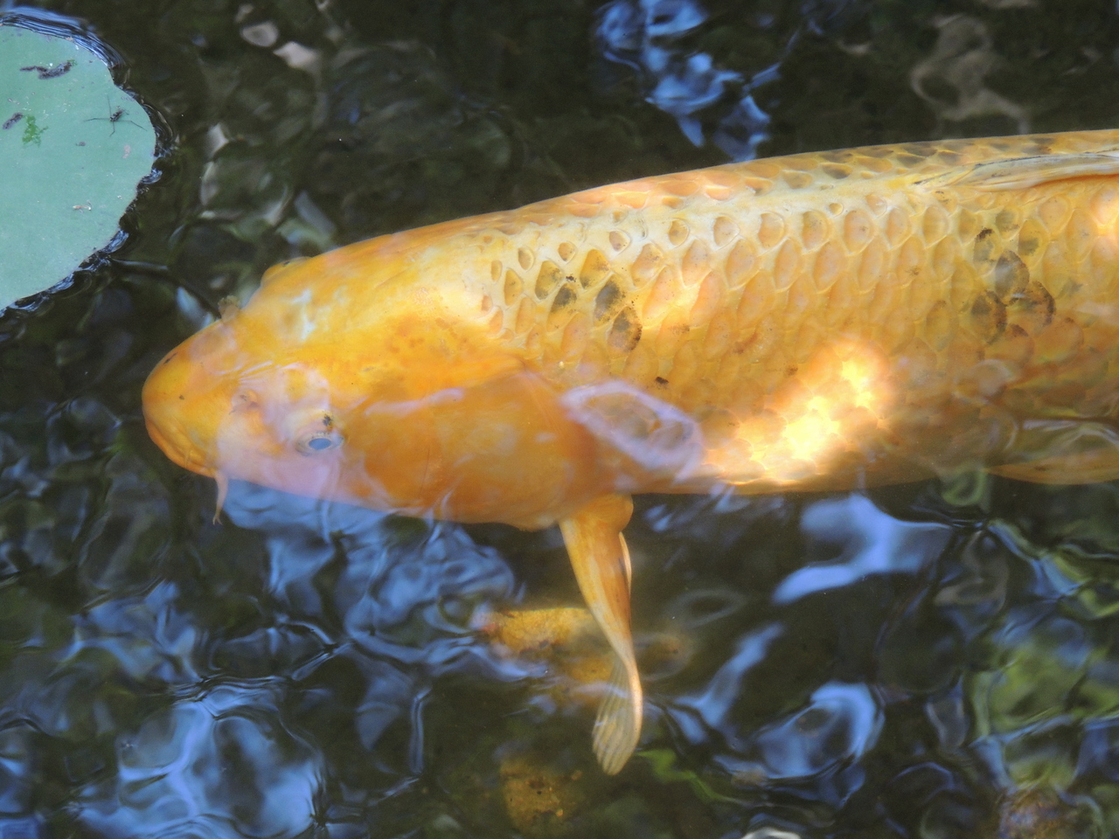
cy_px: 420
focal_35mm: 300
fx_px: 9698
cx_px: 560
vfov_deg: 5.0
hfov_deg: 6.6
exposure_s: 1/60
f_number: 4.8
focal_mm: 53.5
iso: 400
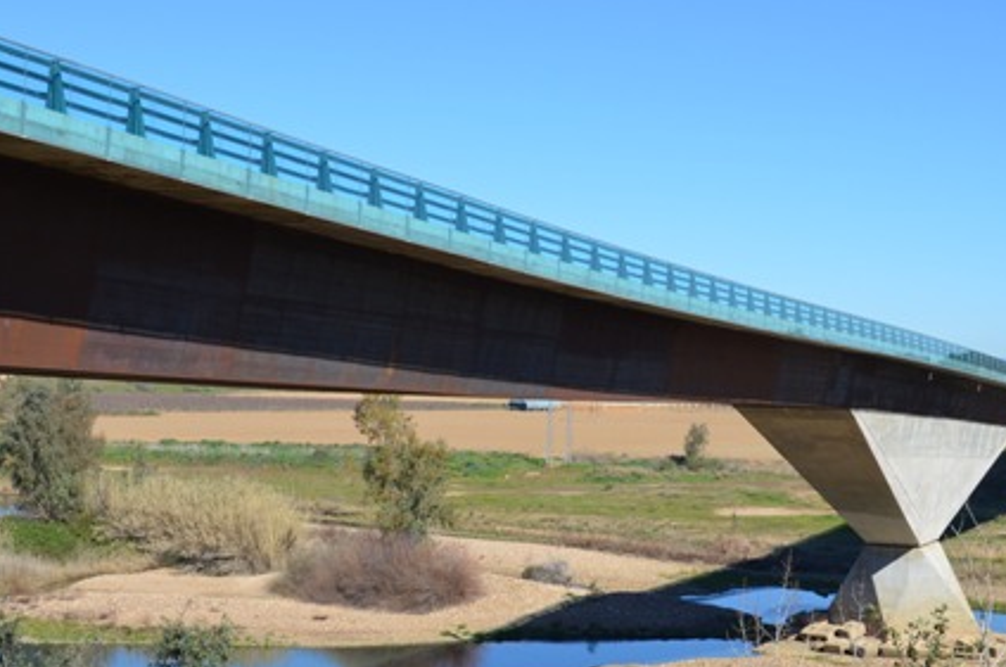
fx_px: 1897
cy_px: 453
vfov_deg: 19.9
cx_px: 543
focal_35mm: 68
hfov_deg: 29.7
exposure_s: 1/250
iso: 100
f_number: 8
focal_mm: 30
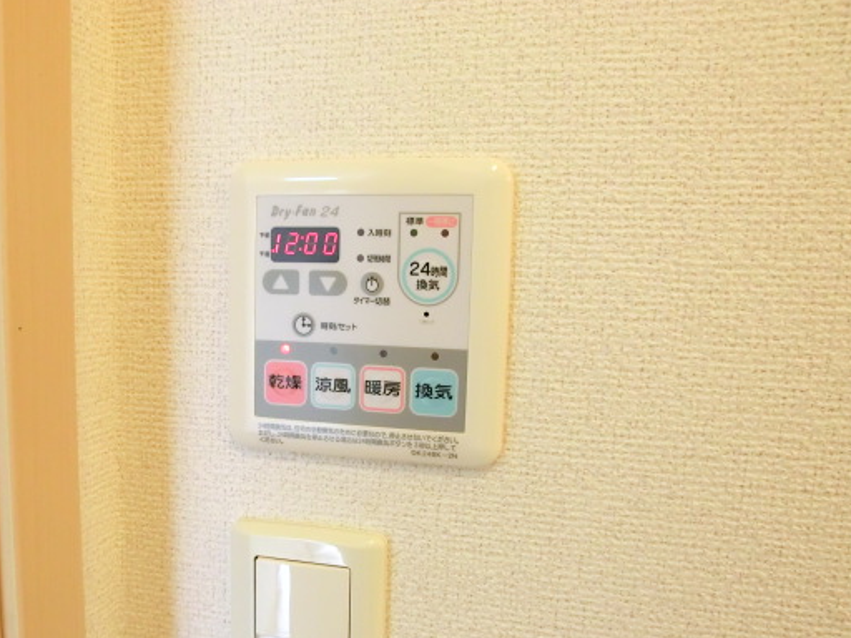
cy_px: 389
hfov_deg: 59.7
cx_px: 364
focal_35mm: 30
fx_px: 738
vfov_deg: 46.5
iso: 320
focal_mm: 4.24
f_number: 3
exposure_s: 1/60
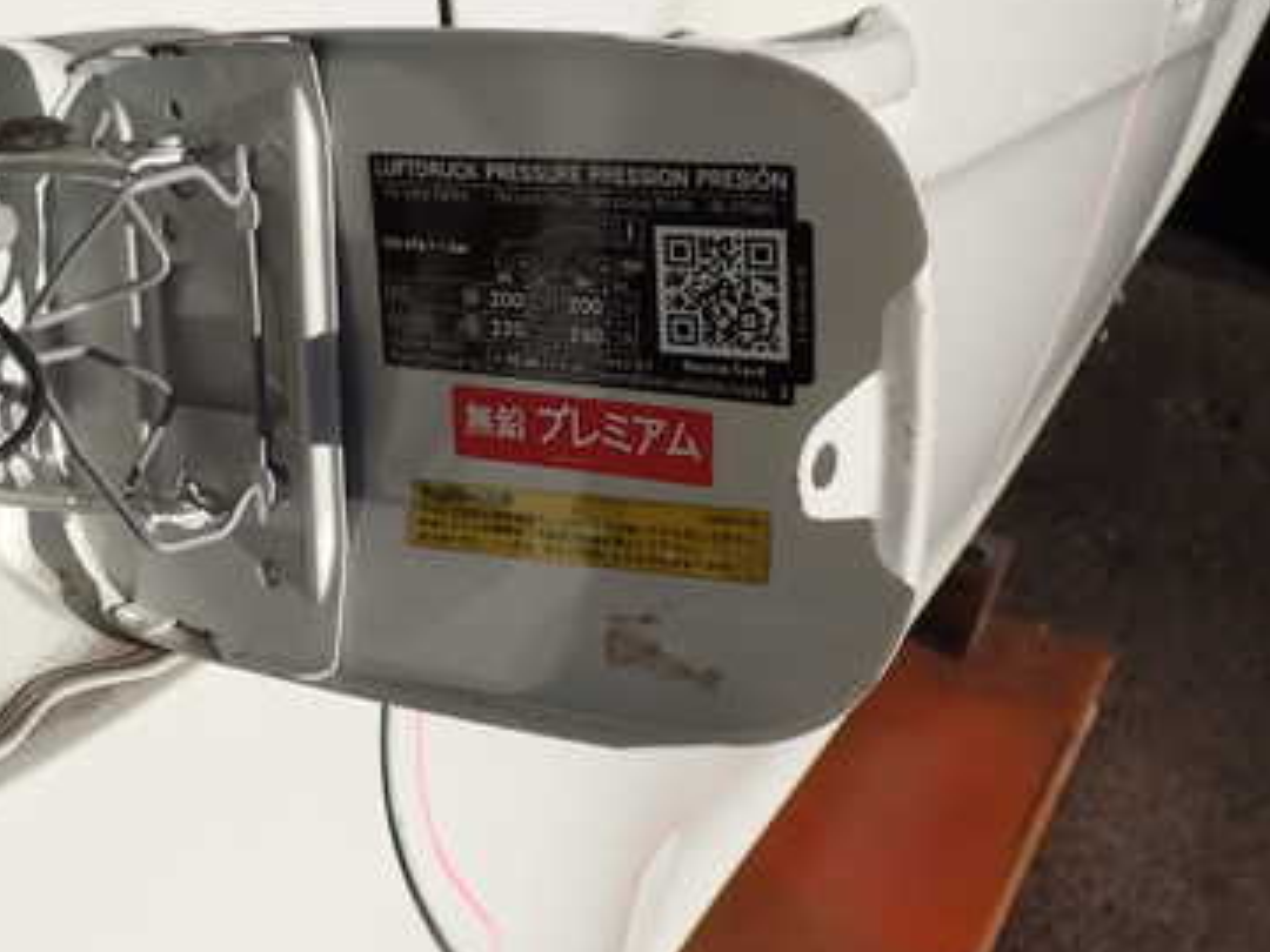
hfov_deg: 36.8
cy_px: 430
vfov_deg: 29.1
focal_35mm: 50
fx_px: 1834
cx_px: 247
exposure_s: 1/250
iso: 100
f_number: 9
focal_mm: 5.4
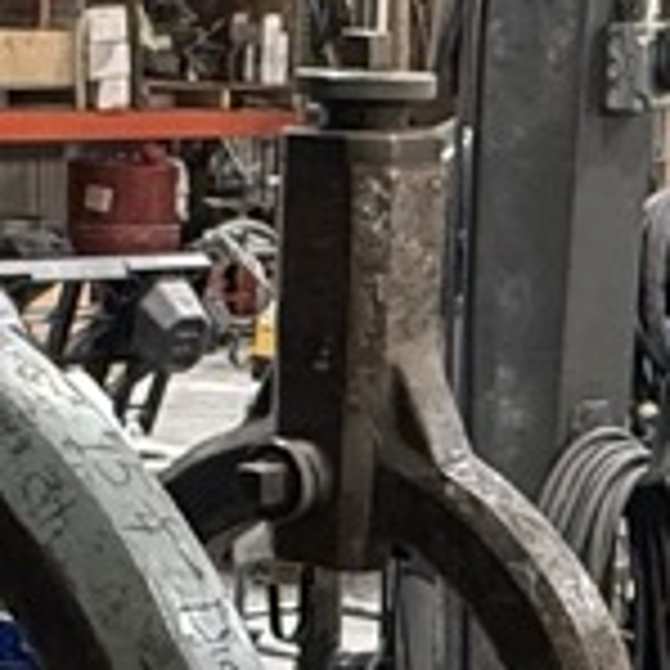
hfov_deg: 16.4
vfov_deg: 15.7
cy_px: 845
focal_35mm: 106
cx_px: 288
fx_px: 2321
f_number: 2.2
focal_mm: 2.22
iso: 500
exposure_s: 1/60
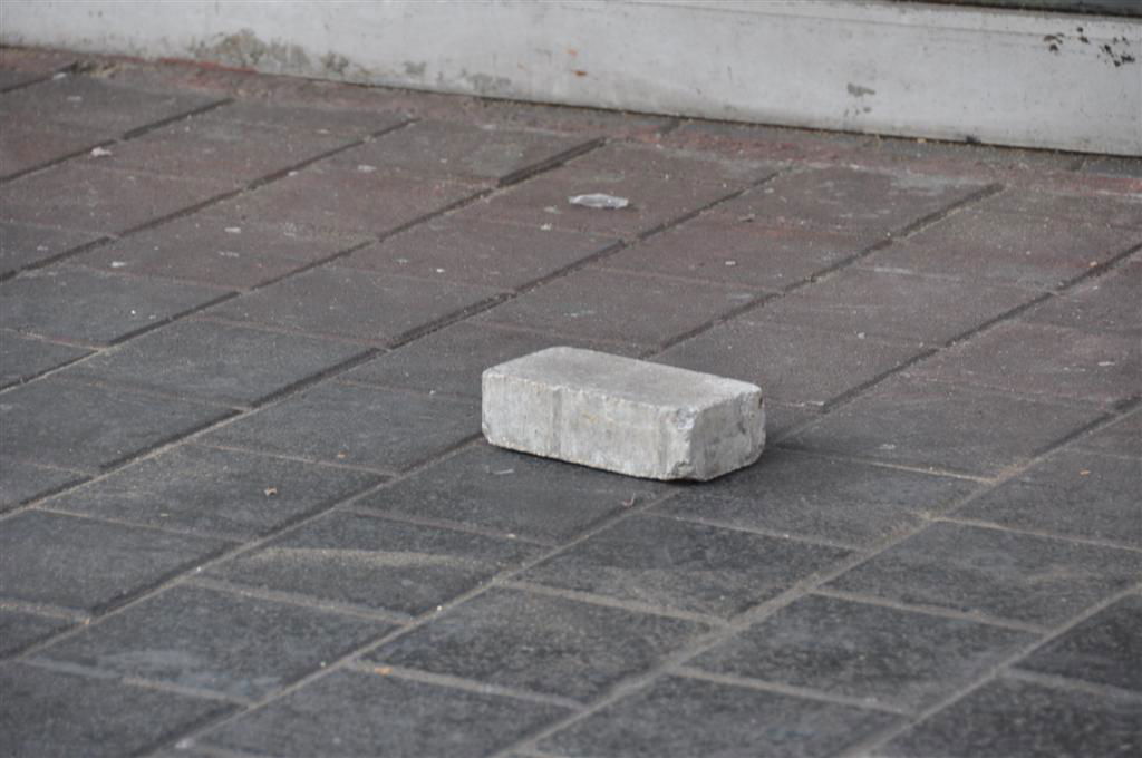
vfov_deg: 6.1
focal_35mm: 225
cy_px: 379
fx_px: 7128
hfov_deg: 9.2
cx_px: 571
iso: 560
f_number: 5.6
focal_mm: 150
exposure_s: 1/250
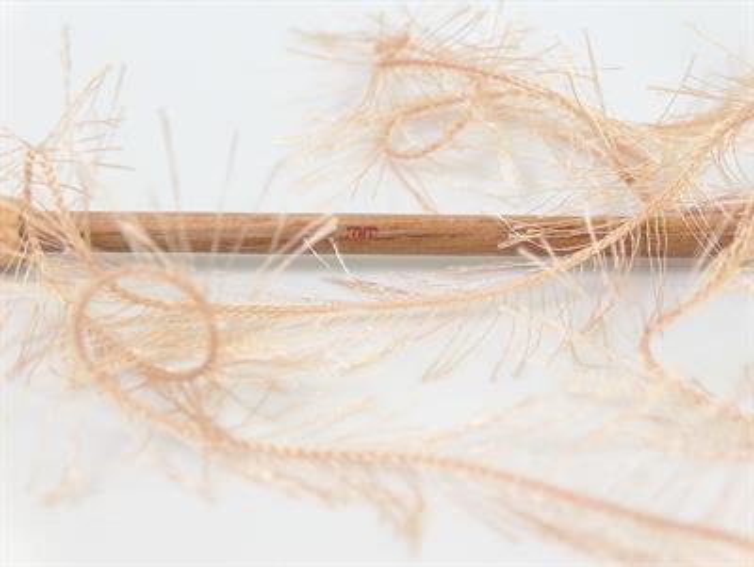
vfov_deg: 17.6
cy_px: 284
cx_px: 377
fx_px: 1832
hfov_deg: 23.3
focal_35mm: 84
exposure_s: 1/33.9
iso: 200
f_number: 2.9
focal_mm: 17.25
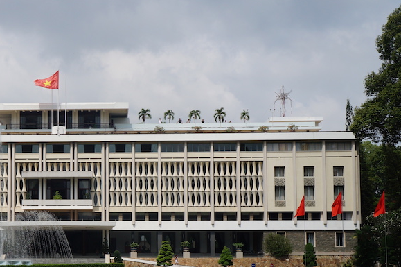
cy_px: 205
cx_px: 63
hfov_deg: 25.8
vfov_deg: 17.6
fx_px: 856
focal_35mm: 77
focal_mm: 29
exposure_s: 1/400
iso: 200
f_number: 13
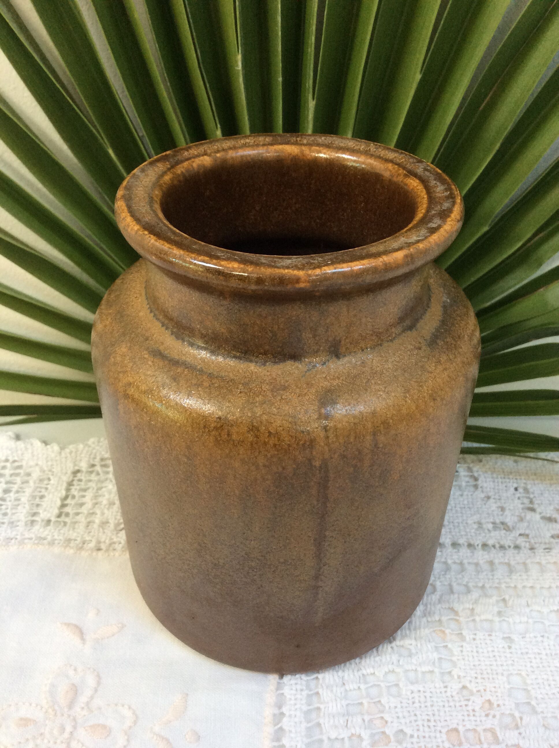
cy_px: 374
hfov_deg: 44.1
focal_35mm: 32
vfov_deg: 56.9
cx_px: 280
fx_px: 691
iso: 100
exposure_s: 1/25
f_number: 2.4
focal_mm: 3.3
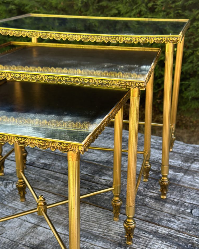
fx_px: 375
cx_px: 100
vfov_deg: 36.7
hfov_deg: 29.7
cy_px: 123
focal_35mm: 51
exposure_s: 1/619
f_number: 1.78
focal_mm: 6.86
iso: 80
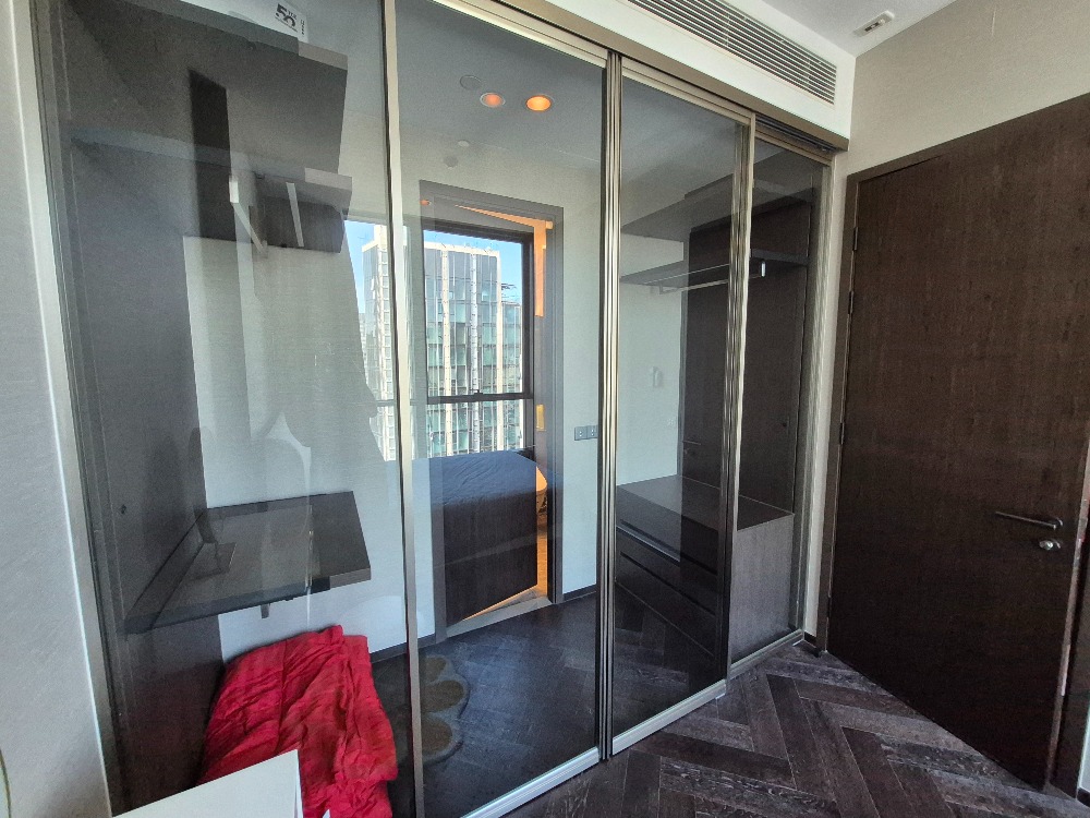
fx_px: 409
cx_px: 545
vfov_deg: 89.9
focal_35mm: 13
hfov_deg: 106.2
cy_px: 409
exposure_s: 1/50
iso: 800
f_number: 2.2
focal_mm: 1.74
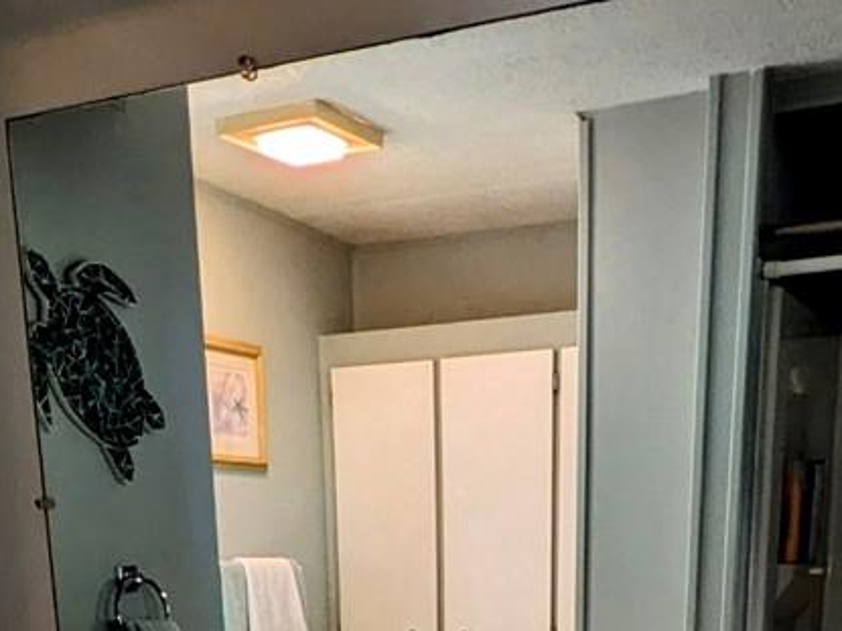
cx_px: 468
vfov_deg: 21.9
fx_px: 1313
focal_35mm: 54
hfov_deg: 35.5
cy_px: 974
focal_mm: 1.83
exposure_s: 1/60
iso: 86
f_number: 2.2
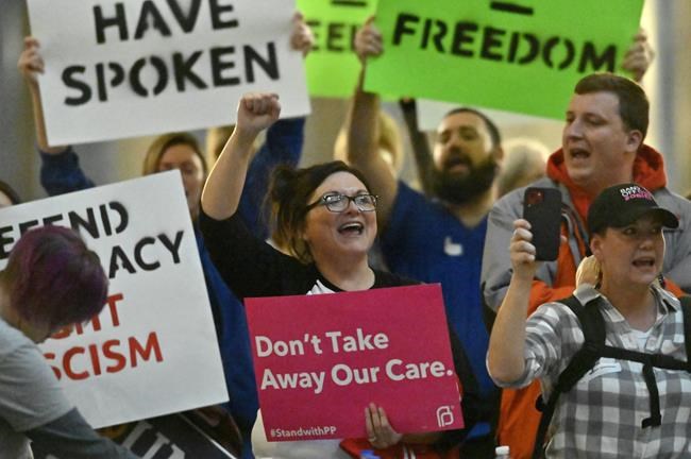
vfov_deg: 4.6
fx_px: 5752
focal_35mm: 300
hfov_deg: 6.9
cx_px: 346
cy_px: 230
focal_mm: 300
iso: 40000
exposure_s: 1/500
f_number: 4.5
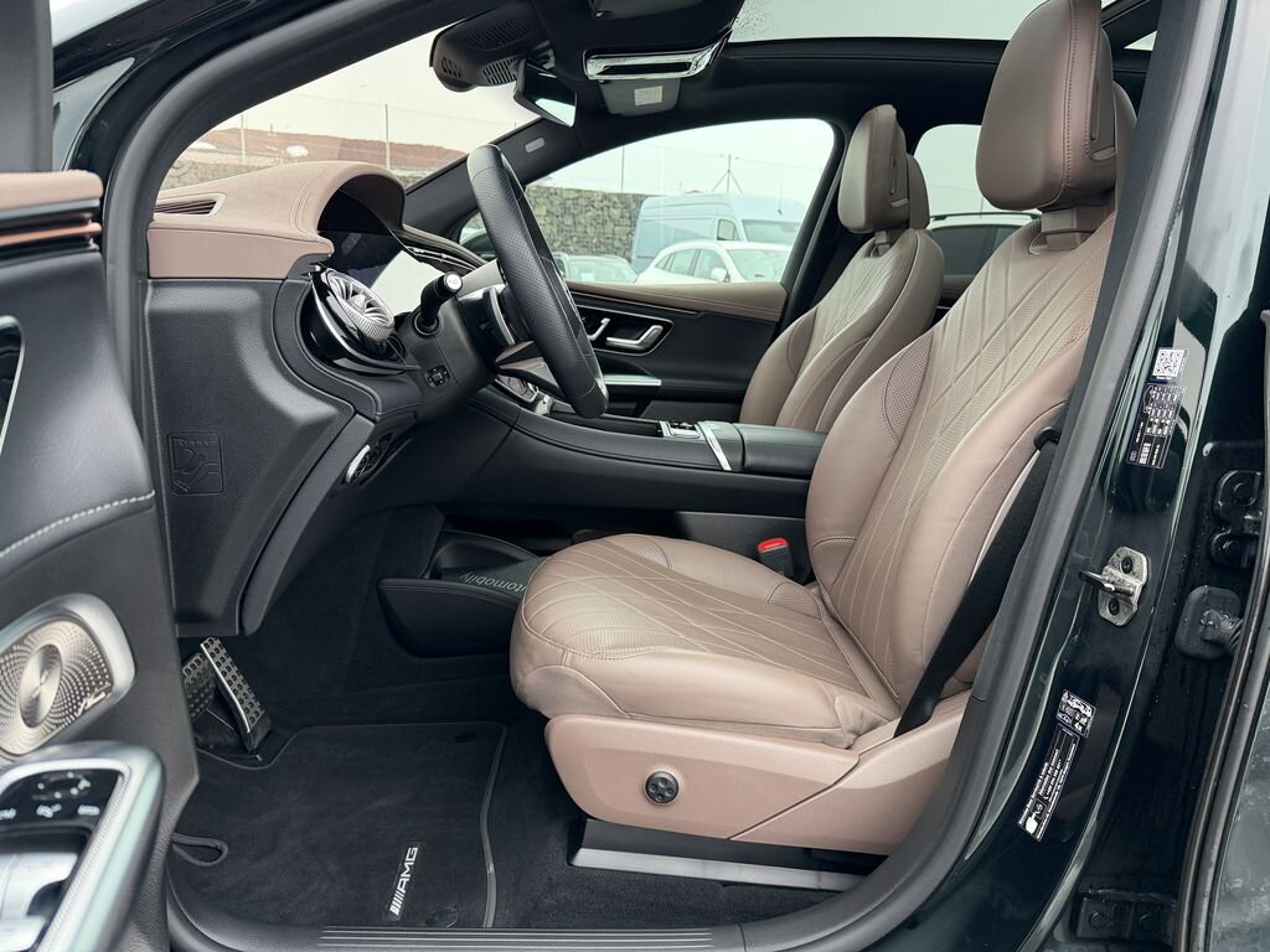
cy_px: 476
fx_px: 881
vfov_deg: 56.8
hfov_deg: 71.6
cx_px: 635
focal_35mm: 24
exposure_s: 1/201
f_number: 1.78
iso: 200
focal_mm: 6.76
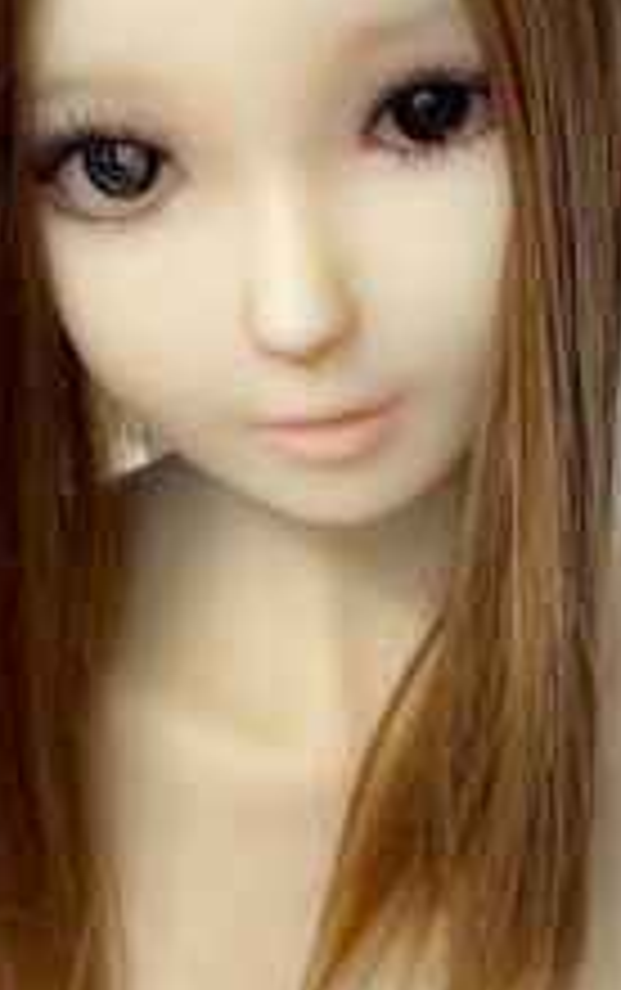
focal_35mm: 54
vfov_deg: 37.0
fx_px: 1458
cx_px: 315
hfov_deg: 24.0
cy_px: 315
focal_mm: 5.7
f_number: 1.5
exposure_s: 1/121
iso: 125
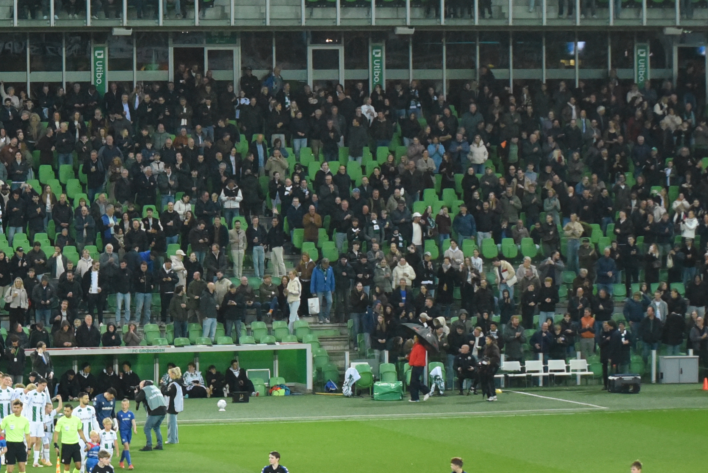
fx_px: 3915
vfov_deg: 6.9
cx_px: -129
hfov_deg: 10.2
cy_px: 350
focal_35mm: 199
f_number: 2.8
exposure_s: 1/1250
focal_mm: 70
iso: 4000
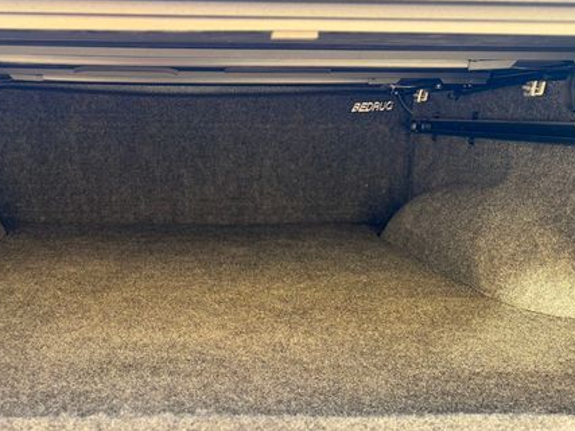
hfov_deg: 50.1
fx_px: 598
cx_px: 174
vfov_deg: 39.2
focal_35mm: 36
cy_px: 283
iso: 125
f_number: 1.78
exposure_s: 1/121
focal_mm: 6.76
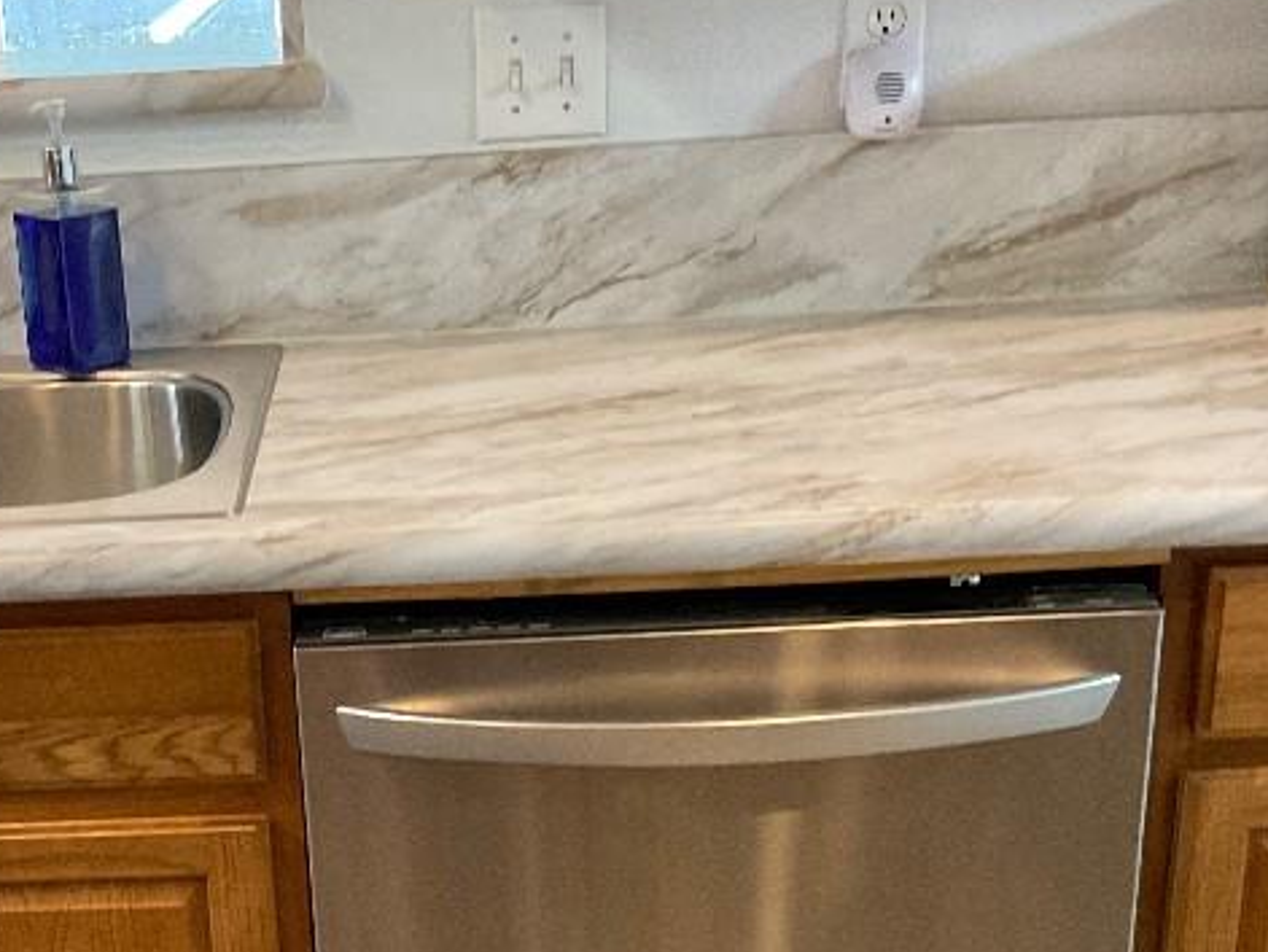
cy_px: 823
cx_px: 304
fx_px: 2309
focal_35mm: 63
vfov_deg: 22.8
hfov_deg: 30.2
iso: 250
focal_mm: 3
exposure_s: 1/60
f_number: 1.8
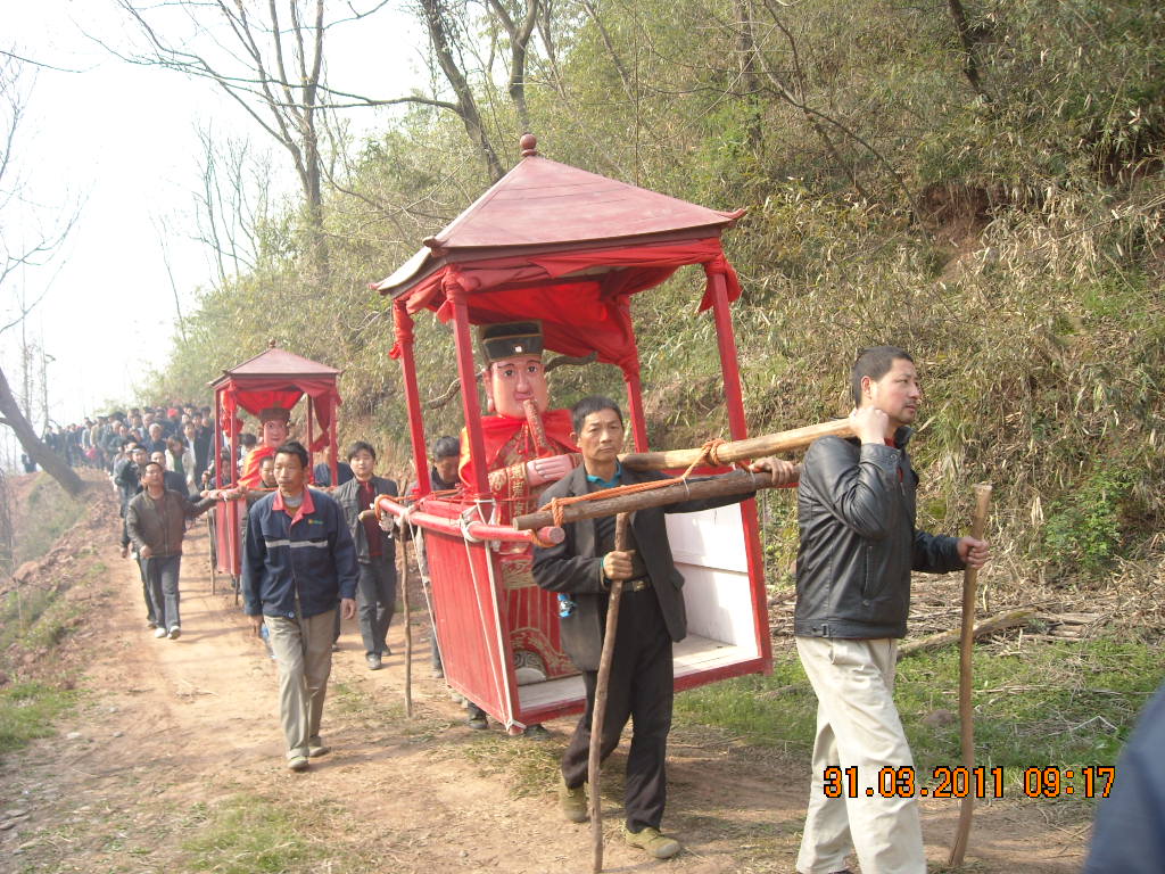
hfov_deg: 52.6
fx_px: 1178
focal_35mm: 35
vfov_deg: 40.7
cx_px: 582
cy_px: 437
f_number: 2.8
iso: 64
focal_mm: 5.7
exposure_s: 1/250
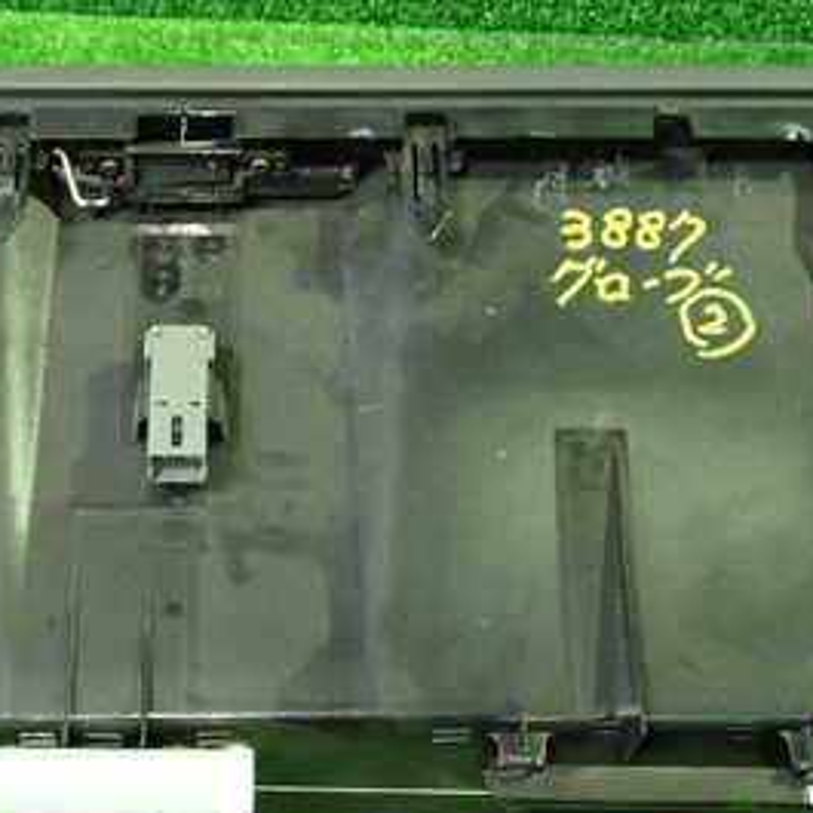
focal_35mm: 60
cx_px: 199
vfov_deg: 28.6
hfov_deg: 28.2
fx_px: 1594
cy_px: 469
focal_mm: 5.4
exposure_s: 1/30
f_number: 2.3
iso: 640
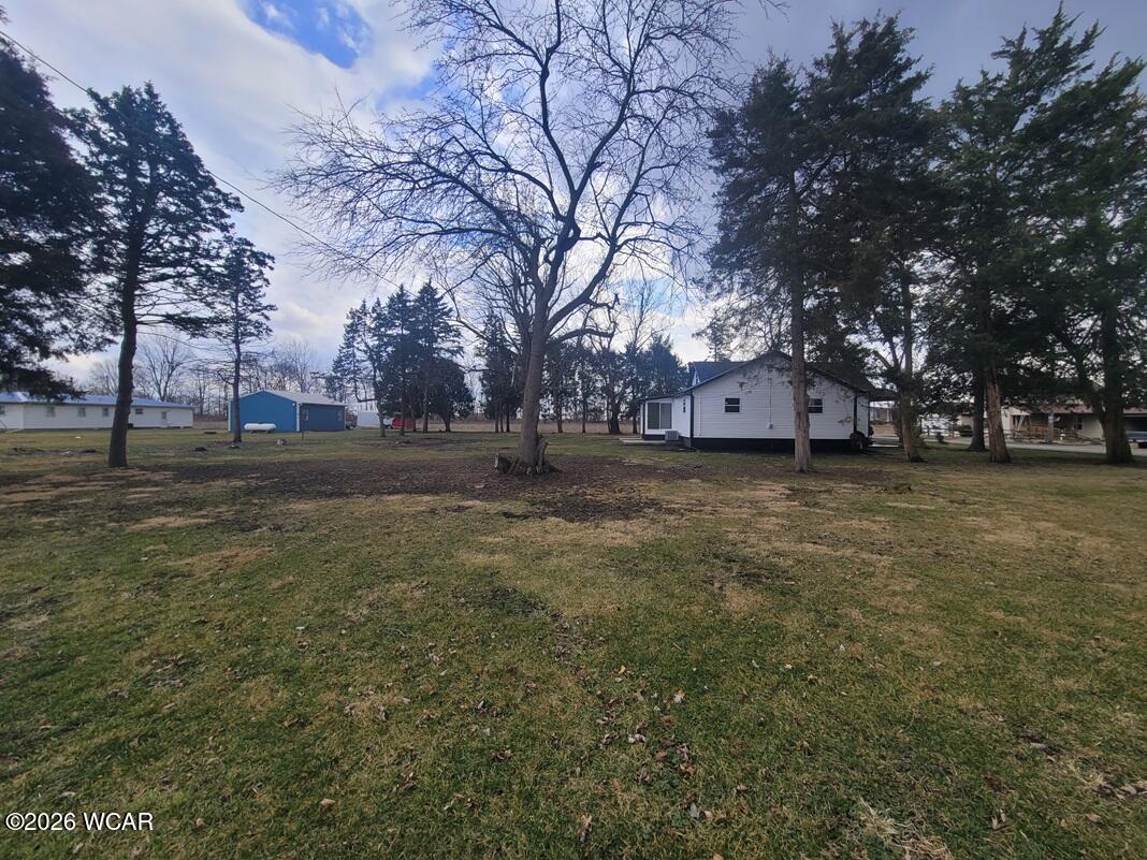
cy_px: 430
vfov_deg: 89.9
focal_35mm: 13
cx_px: 574
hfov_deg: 106.2
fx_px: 431
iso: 50
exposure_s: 1/914
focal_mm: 2.2
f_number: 2.2
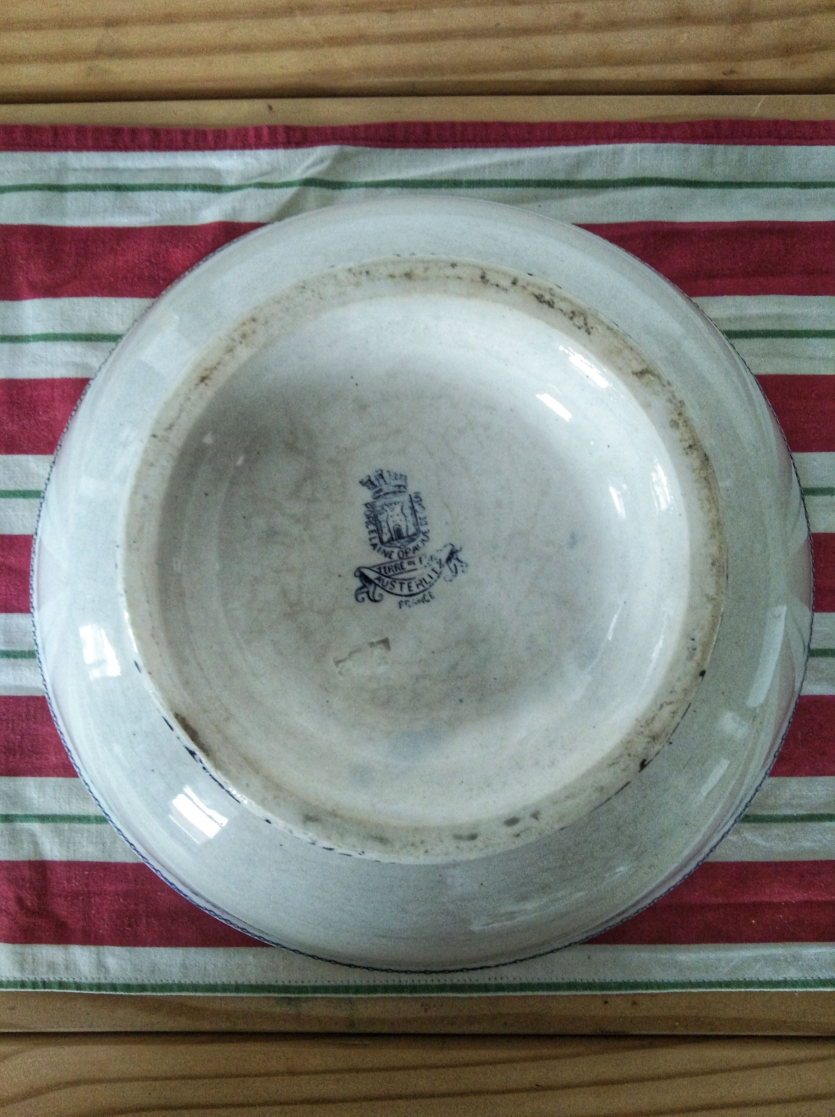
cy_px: 558
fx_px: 966
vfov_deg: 60.0
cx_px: 418
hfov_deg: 46.7
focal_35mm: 30
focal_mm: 3.65
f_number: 2.2
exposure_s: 1/25
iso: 543
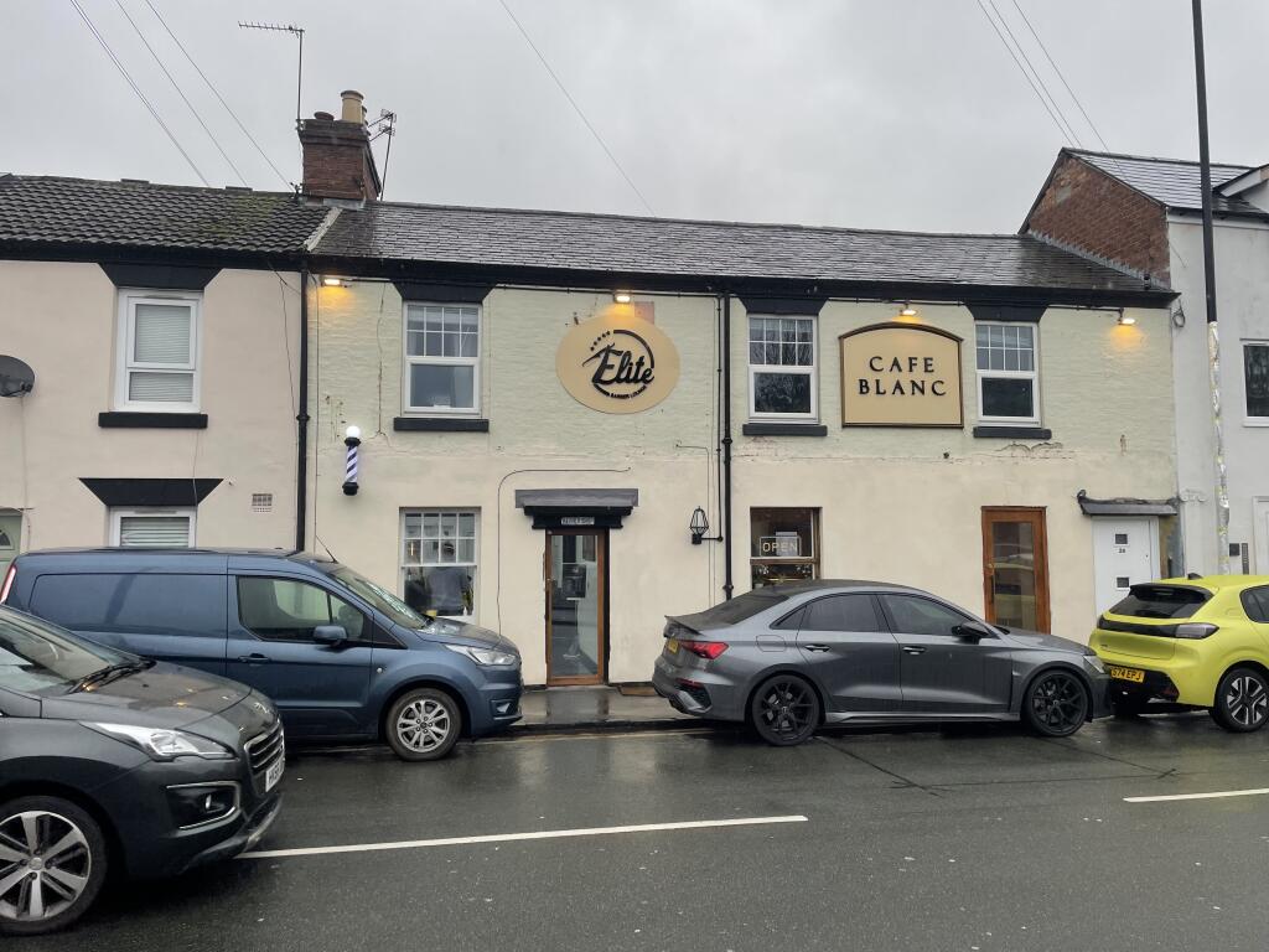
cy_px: 476
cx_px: 634
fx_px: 953
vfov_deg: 53.1
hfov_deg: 67.3
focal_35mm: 26
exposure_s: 1/337
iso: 32
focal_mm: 4.2
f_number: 1.6
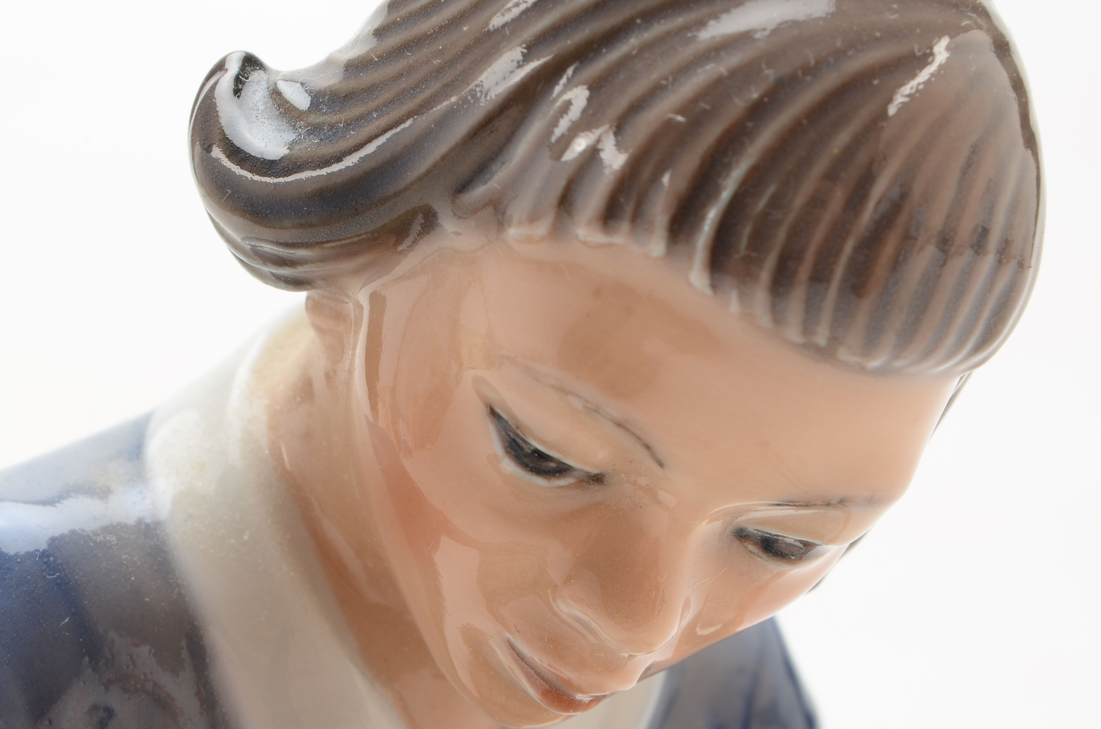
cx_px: 449
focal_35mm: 114
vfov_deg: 12.0
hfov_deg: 18.0
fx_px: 3470
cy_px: 475
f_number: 20
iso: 100
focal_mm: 55
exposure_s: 1/160
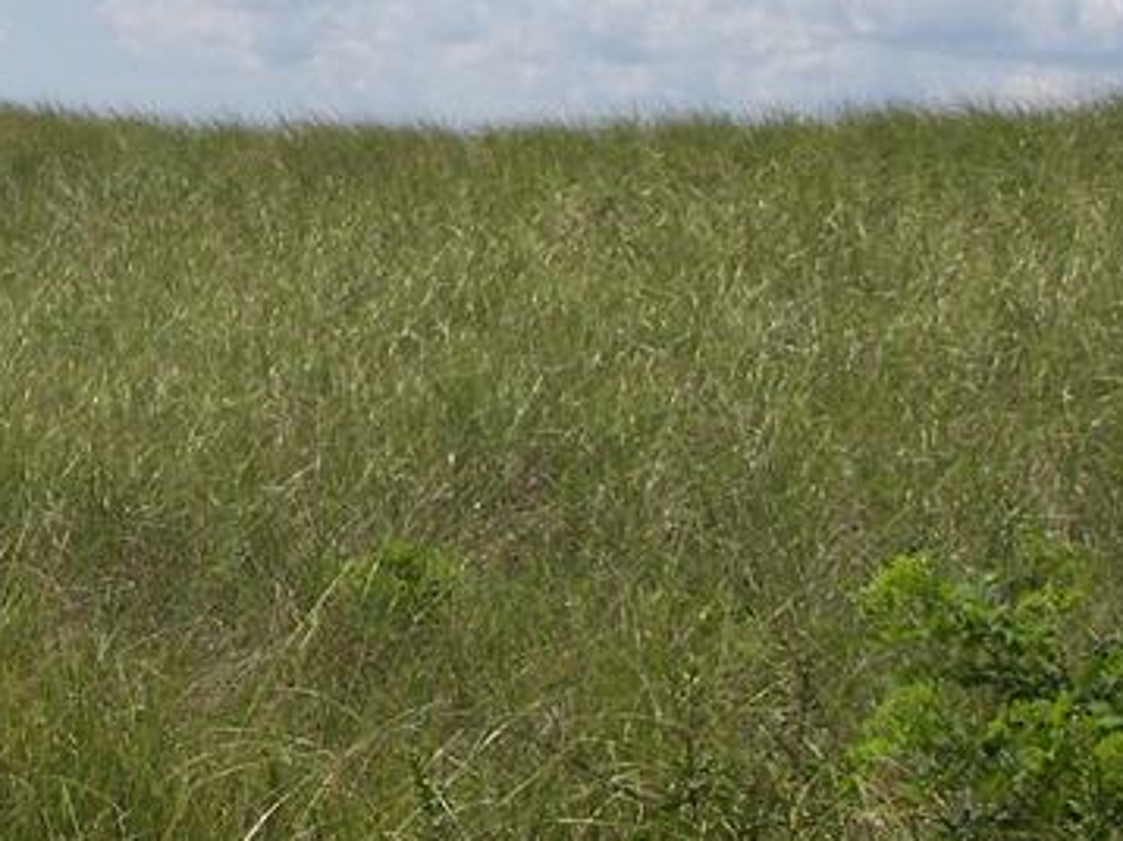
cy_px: 75
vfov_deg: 14.2
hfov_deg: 18.5
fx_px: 3339
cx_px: -63
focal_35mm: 103
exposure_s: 1/500
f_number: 5.6
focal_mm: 6
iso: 64
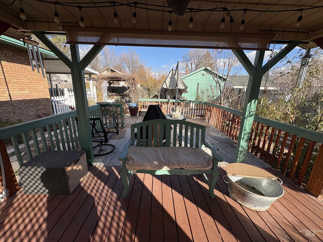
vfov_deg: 85.7
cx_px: 162
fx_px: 131
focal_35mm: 14
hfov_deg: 102.1
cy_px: 121
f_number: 2.2
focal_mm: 2.22
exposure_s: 1/763
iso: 40
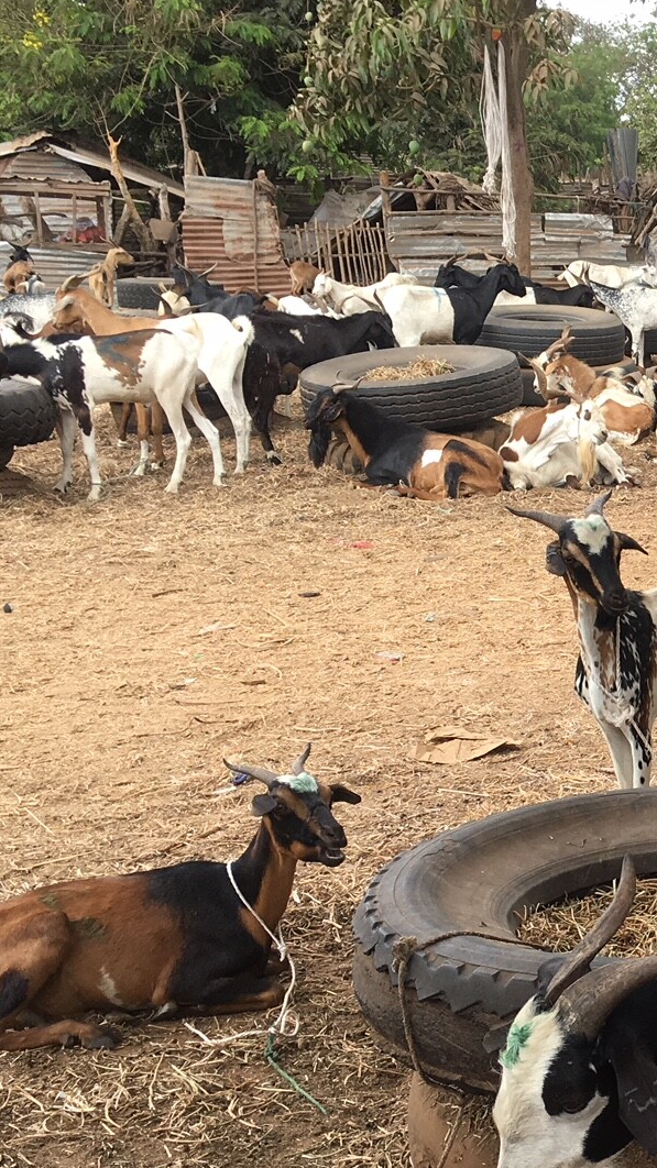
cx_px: 965
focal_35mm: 60
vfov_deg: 34.8
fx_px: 1859
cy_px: 679
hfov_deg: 18.0
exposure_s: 1/240
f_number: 2.2
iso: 25
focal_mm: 4.15
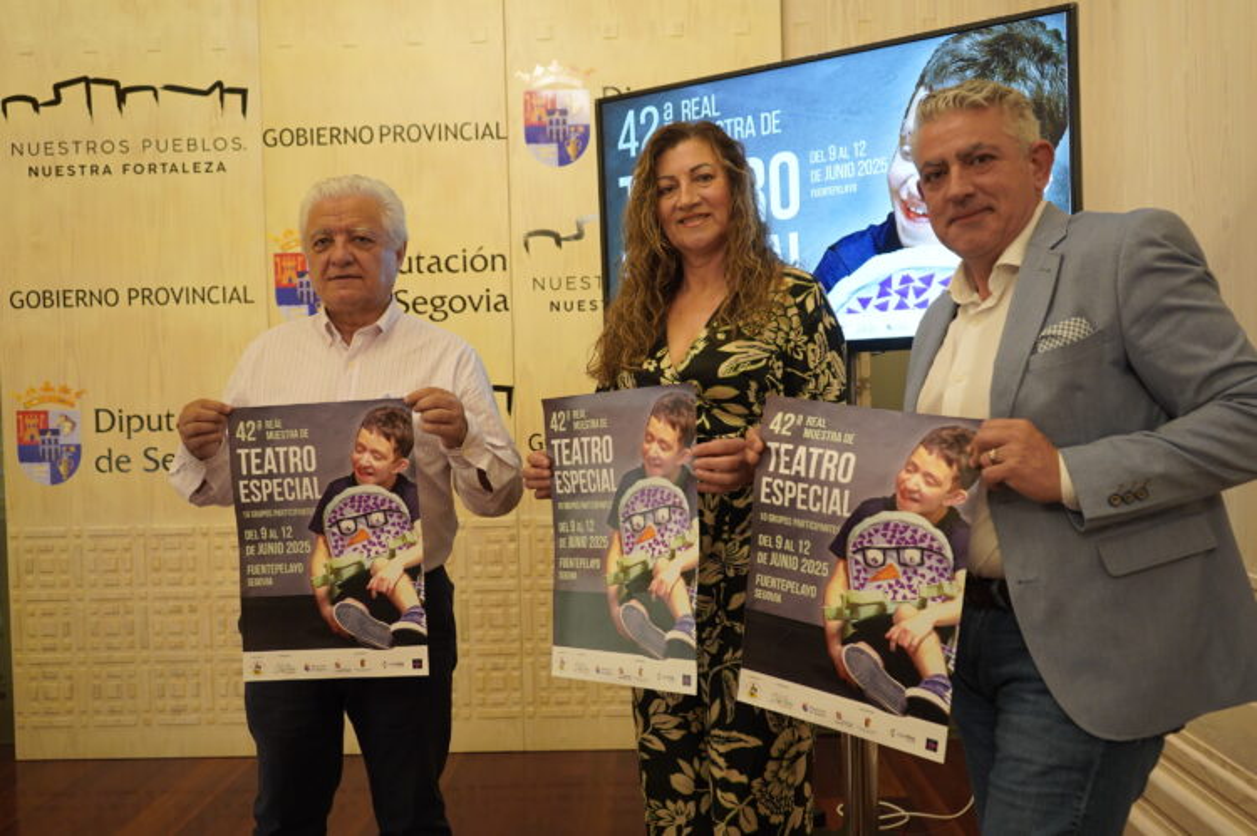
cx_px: 628
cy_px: 418
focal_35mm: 31
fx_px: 1082
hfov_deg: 60.3
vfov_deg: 42.3
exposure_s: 1/160
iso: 2000
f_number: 4
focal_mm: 31
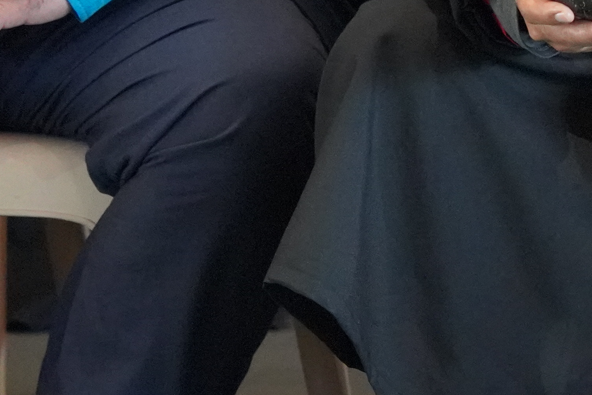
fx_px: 11890
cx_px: 764
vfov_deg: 1.9
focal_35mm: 723
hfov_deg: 2.8
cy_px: -205
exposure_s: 1/160
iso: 12800
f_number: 5
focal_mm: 182
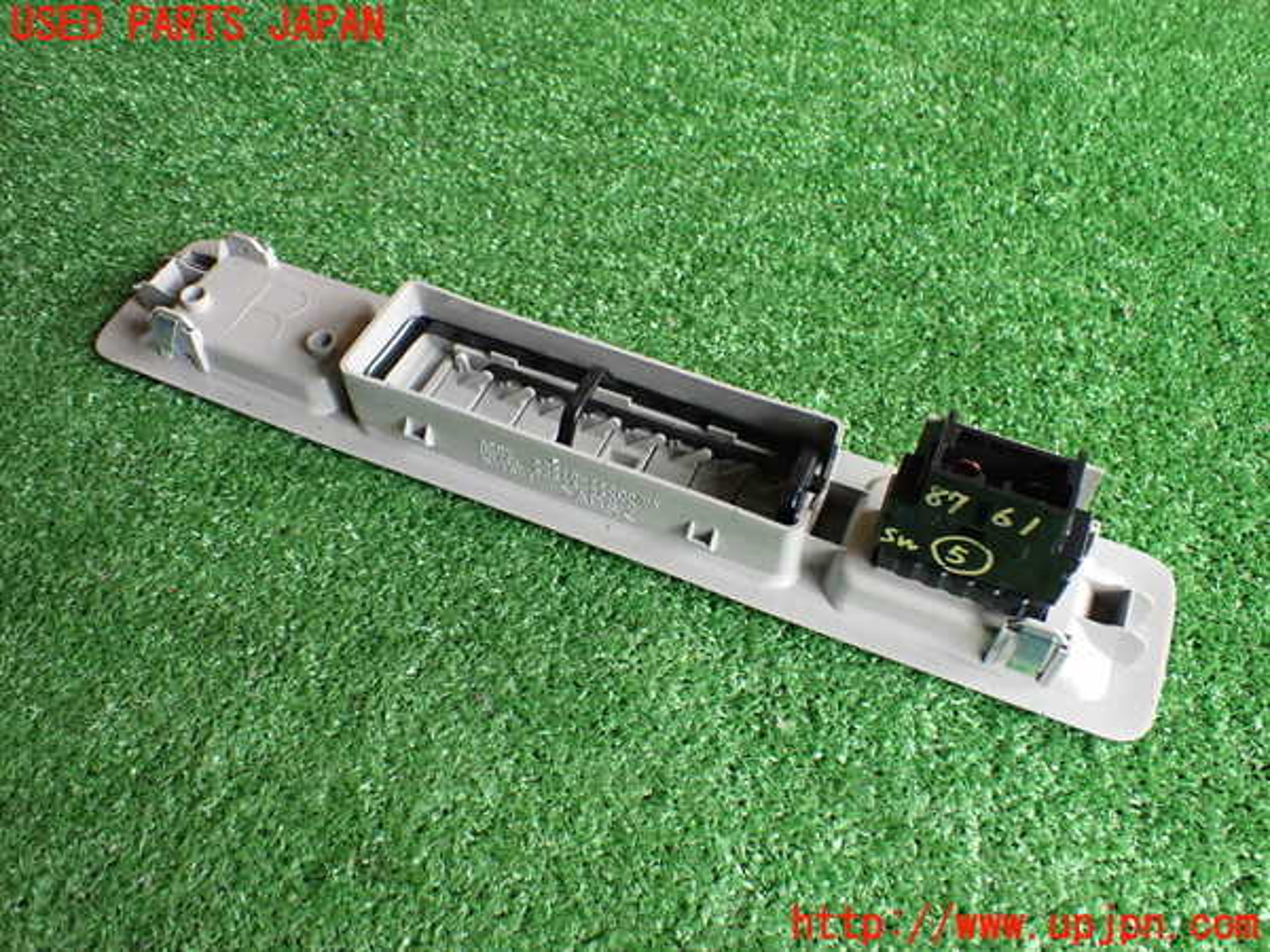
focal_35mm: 30
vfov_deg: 46.8
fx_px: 1101
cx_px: 635
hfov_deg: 60.0
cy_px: 476
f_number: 2.3
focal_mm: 5.4
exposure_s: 1/125
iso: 640
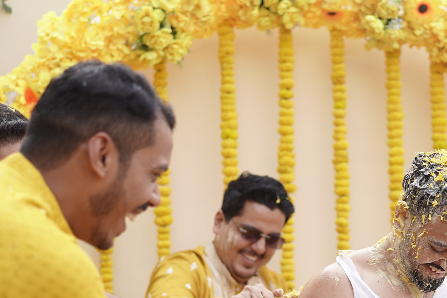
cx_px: 332
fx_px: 1179
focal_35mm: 95
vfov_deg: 14.2
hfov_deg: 21.3
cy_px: 300
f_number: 1.4
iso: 100
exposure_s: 1/1250
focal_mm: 35
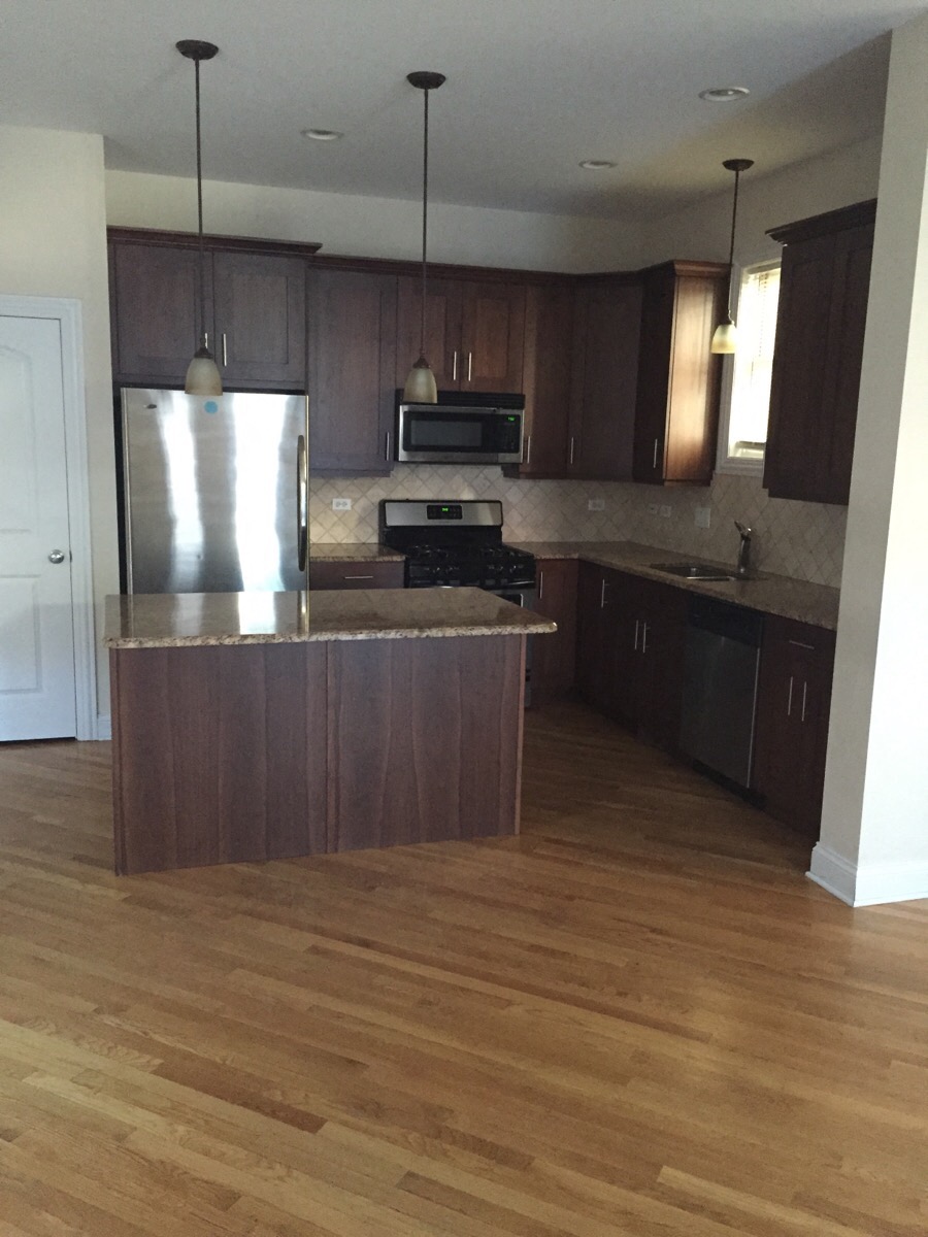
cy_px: 618
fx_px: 1037
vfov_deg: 61.7
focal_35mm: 29
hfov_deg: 48.2
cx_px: 464
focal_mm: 4.15
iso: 320
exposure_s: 1/15
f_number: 2.2
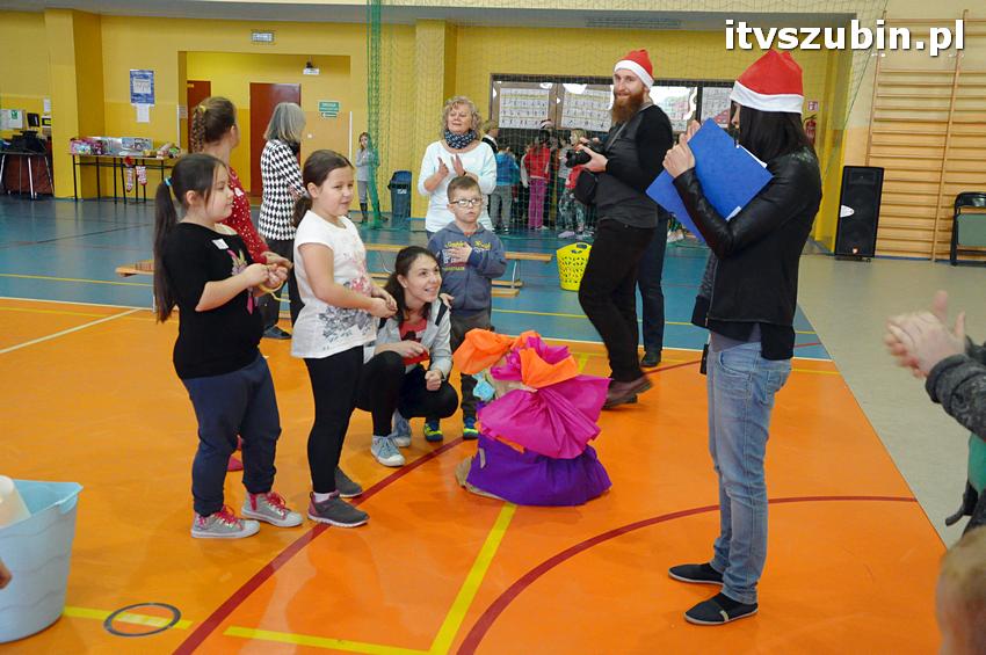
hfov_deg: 51.3
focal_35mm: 38
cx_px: 493
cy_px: 328
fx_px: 1026
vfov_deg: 35.4
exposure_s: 1/100
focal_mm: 25
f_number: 5.6
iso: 3200
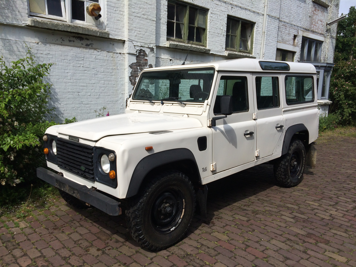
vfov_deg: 48.2
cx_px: 178
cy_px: 134
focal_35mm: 29
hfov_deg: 61.7
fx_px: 298
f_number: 2.2
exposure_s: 1/2415
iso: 32
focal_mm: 4.15
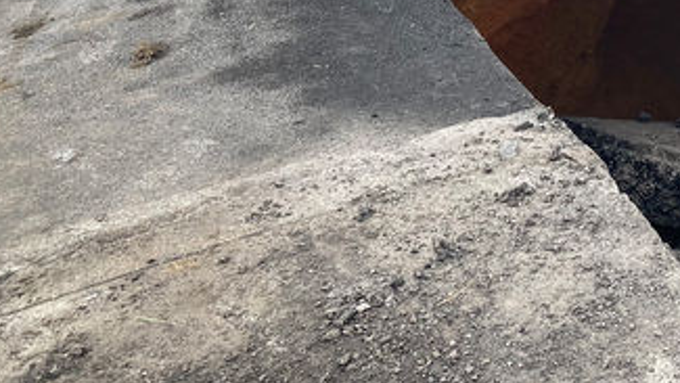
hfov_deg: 26.4
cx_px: 793
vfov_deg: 15.4
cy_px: -201
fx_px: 1299
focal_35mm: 72
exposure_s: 1/333
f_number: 1.8
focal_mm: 3.99
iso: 20
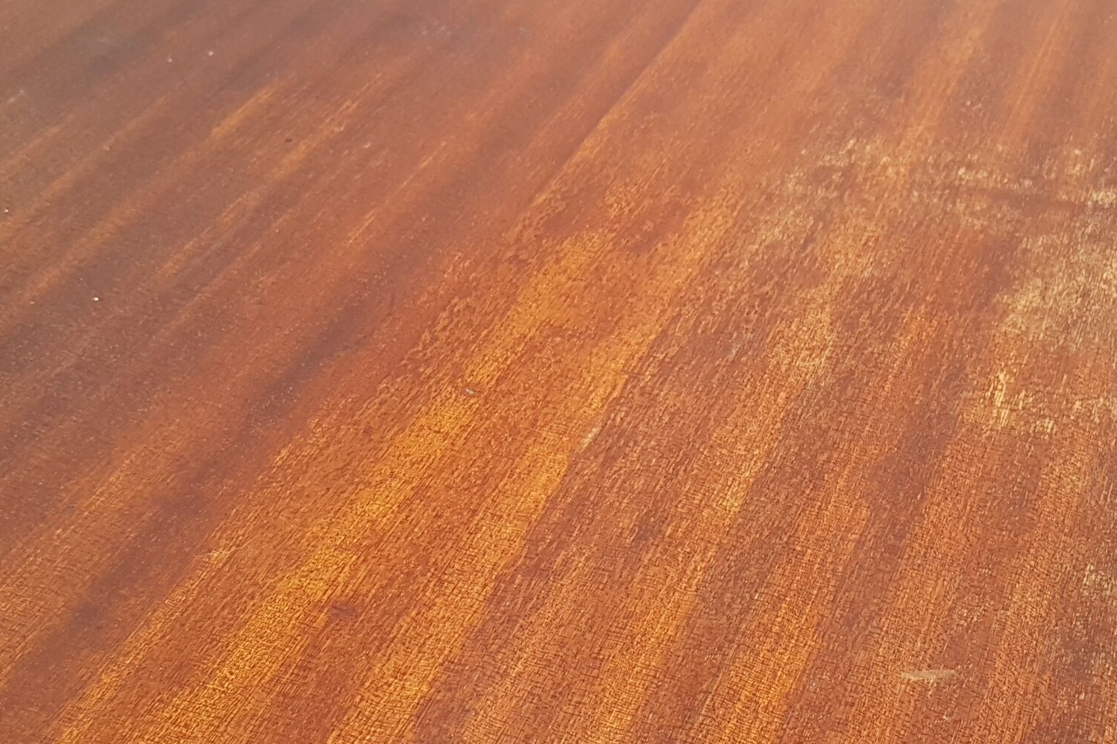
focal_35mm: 52
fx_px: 1613
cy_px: 391
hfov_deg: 37.4
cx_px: 816
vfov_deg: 26.0
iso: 80
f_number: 1.7
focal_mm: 4.2
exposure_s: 1/50
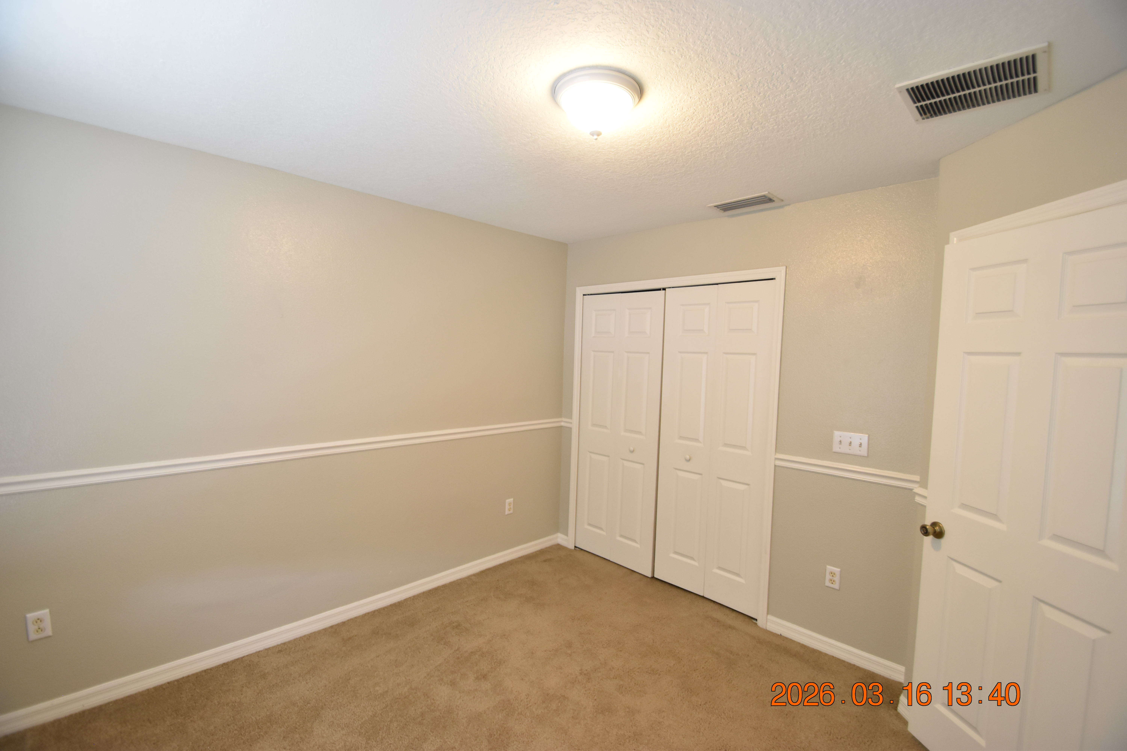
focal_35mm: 15
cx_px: 564
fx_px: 470
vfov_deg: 77.3
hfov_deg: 100.4
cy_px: 376
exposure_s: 1/30
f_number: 3.5
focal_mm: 10
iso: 800
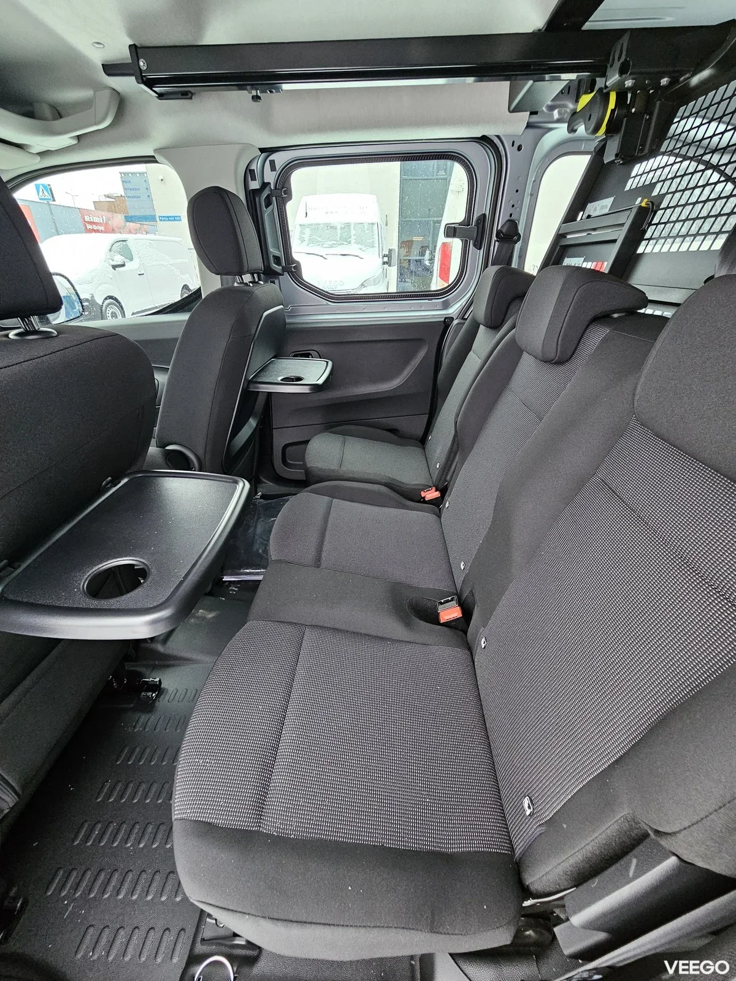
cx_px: 368
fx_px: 369
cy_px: 490
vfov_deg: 106.2
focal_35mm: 13
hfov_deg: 89.9
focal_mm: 2.2
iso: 400
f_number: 2.2
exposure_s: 1/50
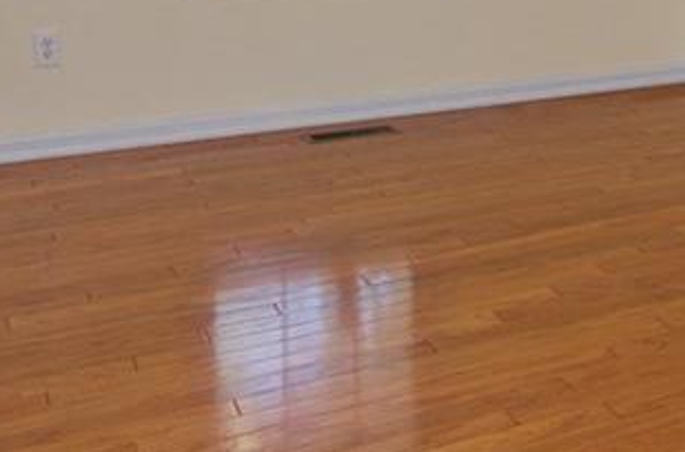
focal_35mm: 65
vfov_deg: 19.3
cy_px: -134
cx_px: 652
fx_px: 1227
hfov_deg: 29.5
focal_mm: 13
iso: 400
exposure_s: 1/60
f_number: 7.1
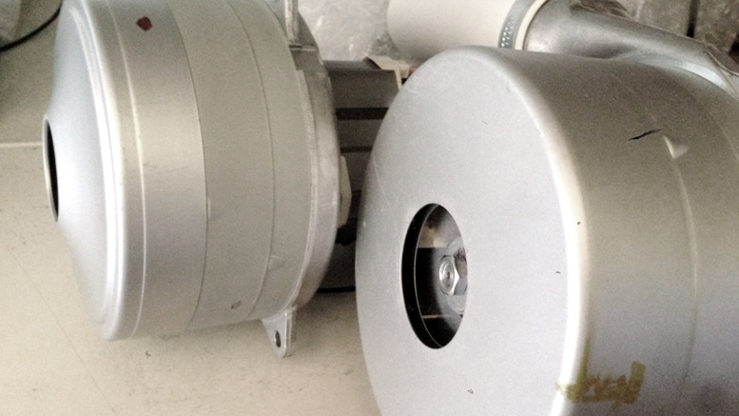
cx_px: 373
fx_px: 725
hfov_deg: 54.0
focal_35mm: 37
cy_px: 242
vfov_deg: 31.9
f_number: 2.4
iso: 640
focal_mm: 4.12
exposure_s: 1/15
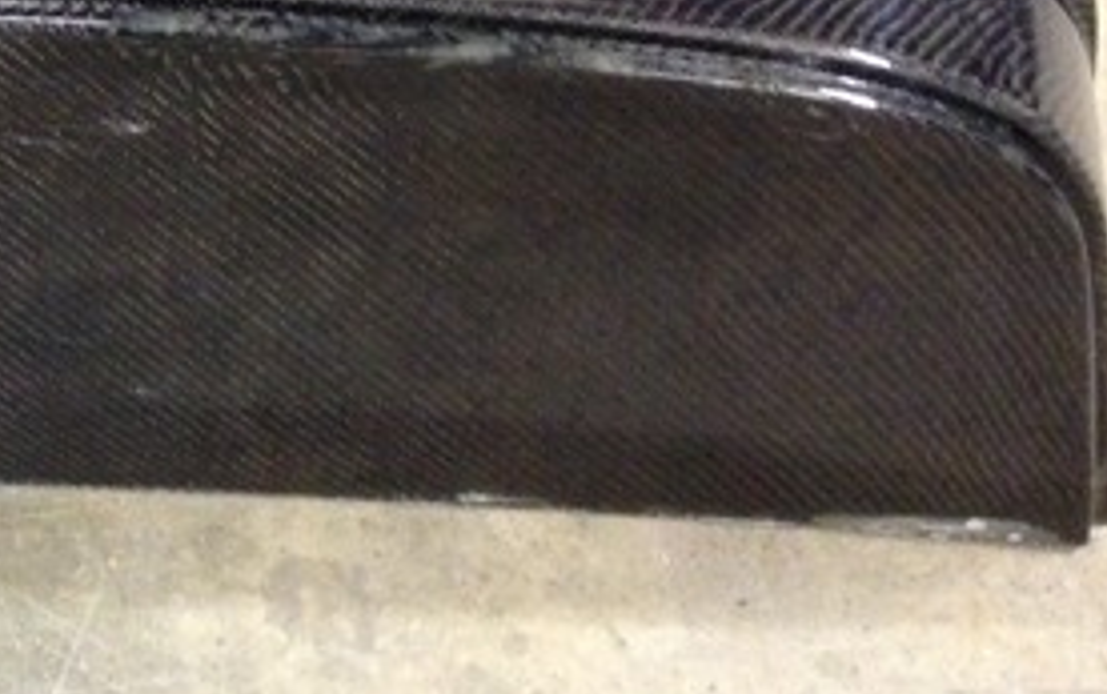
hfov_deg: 22.8
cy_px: 136
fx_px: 2597
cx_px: -84
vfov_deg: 15.1
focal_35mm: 86
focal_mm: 4.28
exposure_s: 1/15
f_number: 2.4
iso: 500
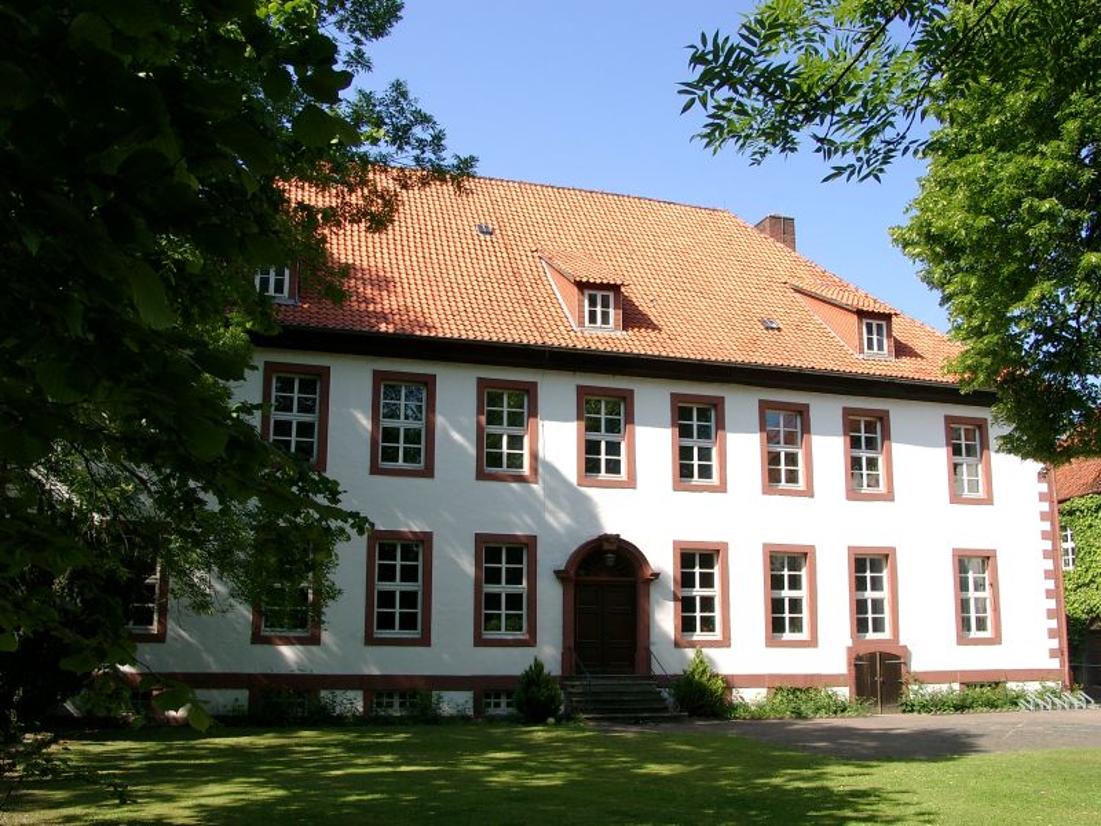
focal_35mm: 34
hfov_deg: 54.0
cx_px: 550
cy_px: 413
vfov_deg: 41.8
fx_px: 1081
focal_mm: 7.13
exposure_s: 1/381
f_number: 4
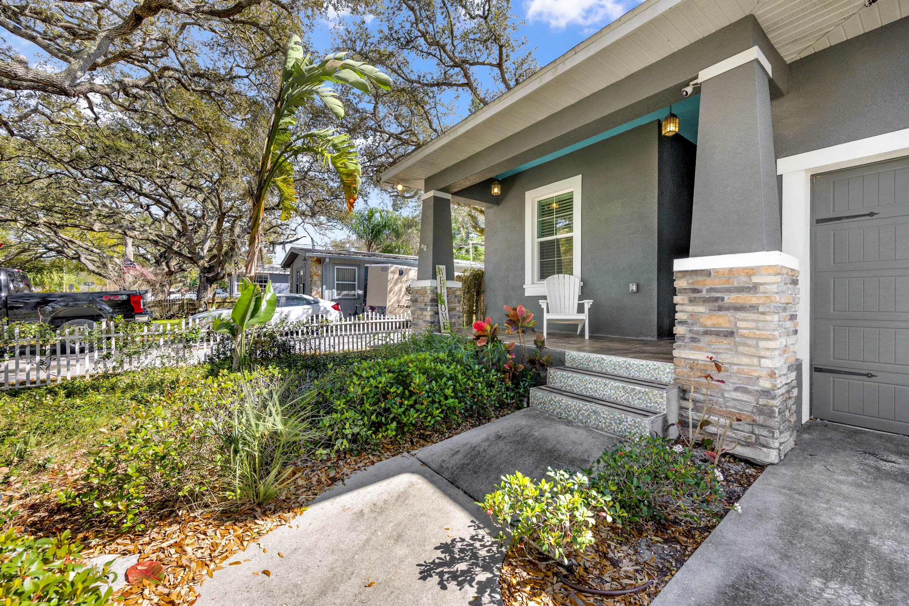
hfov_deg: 104.2
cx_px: 454
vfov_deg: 81.2
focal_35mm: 14
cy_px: 303
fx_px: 354
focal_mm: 14
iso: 250
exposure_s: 1/250
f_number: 6.3
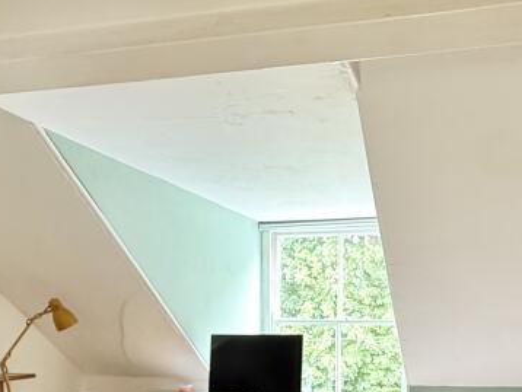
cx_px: 335
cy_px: 350
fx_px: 604
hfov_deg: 46.2
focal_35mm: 40
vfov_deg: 34.1
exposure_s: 1/50
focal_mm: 2.22
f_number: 2.2
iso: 500
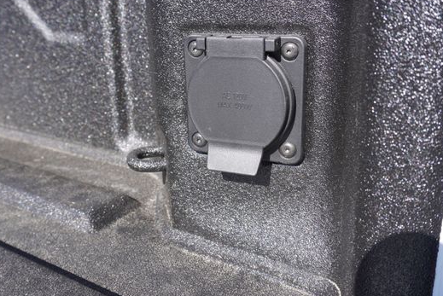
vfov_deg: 36.0
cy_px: 129
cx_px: 210
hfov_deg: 51.8
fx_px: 456
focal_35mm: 37
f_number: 6.3
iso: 100
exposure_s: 1/160
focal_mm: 20
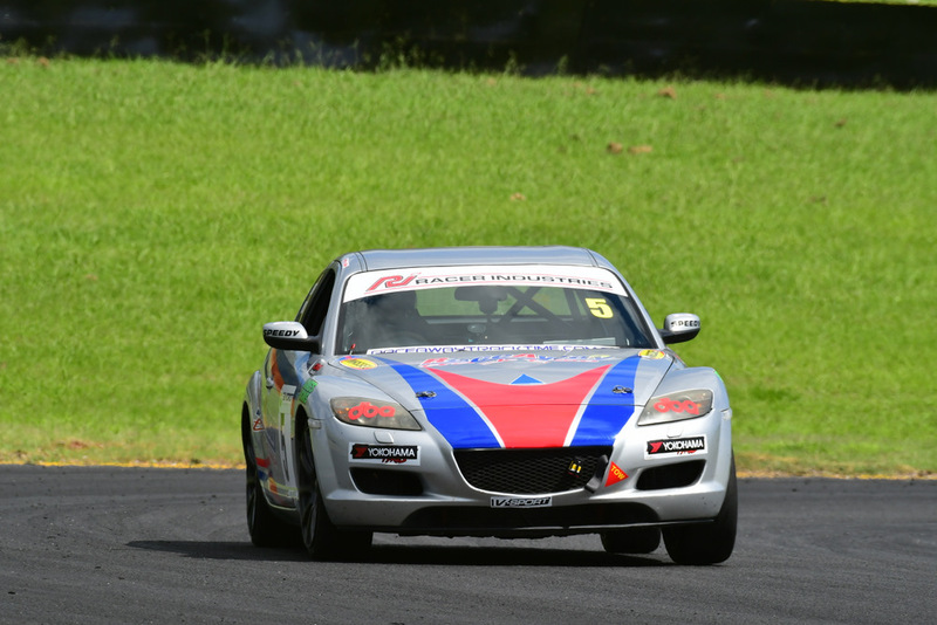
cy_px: 312
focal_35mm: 630
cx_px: 468
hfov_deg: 3.3
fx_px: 16403
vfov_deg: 2.2
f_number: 11
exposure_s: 1/640
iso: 400
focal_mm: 420
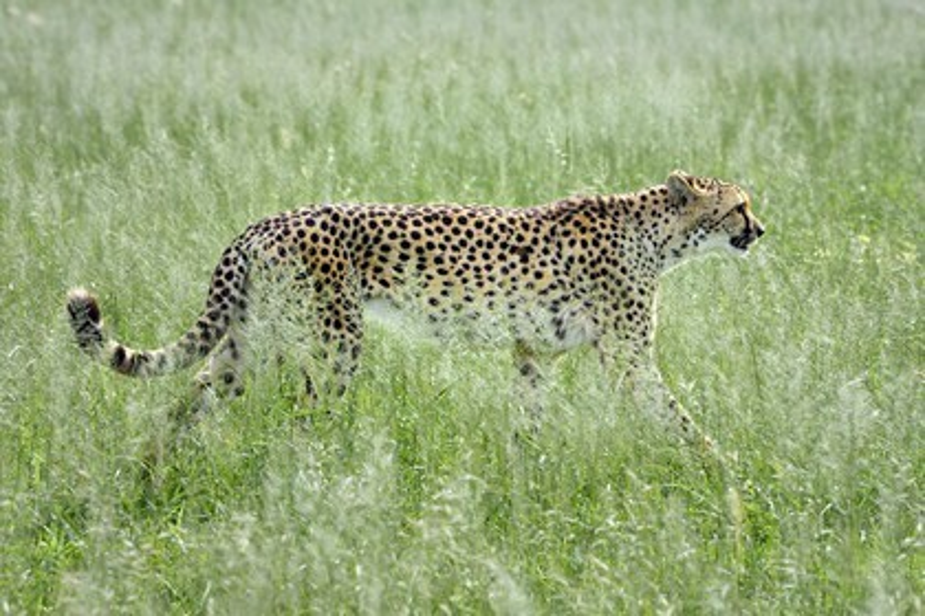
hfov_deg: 10.3
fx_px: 5138
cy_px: 308
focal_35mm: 200
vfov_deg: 6.9
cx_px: 462
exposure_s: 1/500
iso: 400
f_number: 7.1
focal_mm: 200
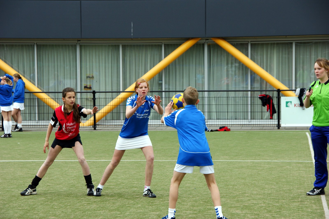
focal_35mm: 135
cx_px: 164
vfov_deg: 10.1
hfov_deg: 15.2
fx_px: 1233
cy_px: 110
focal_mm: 90
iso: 200
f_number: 8
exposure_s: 1/250
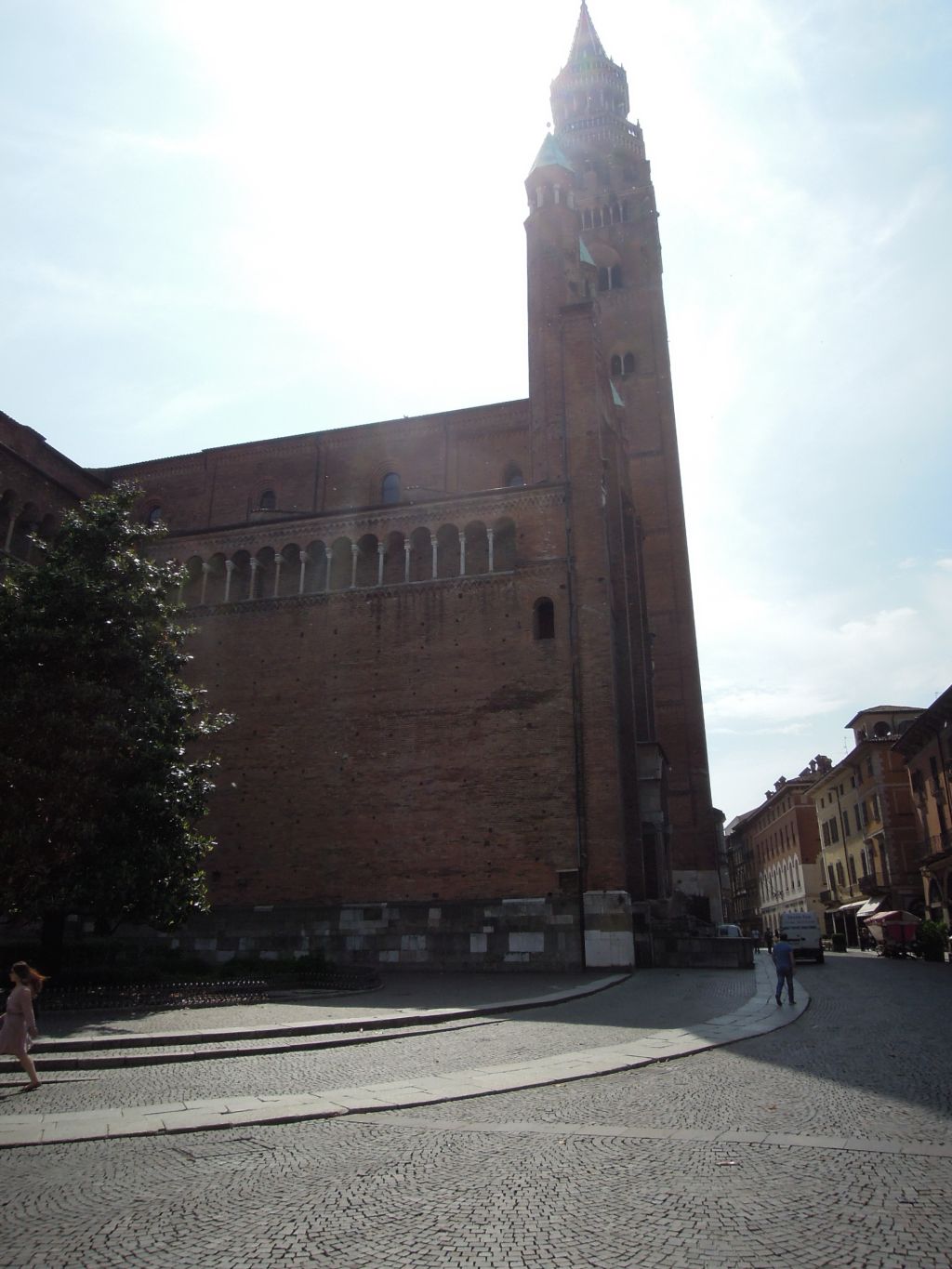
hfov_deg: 56.8
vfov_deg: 71.6
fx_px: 880
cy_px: 634
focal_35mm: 24
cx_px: 476
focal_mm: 4.3
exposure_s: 1/1250
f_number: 5
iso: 160
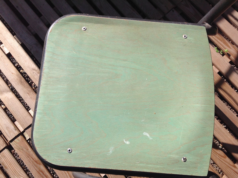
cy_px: 89
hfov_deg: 52.7
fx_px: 240
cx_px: 119
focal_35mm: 35
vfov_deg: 40.6
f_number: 2.4
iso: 50
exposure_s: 1/1592
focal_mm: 4.28
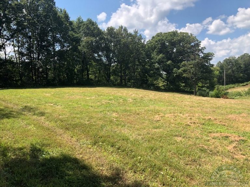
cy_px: 94
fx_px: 202
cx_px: 125
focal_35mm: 28
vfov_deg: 49.7
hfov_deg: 63.4
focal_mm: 3.99
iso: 20
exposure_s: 1/1297
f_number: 1.8
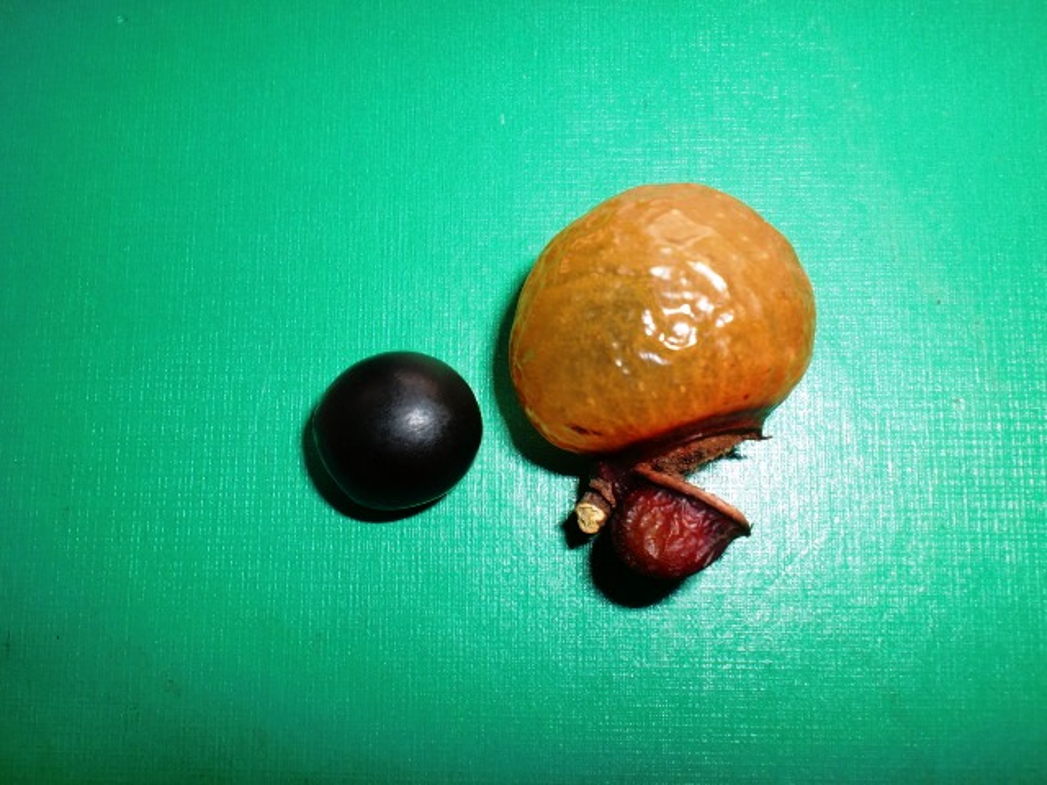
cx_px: 524
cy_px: 392
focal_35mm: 35
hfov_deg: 52.6
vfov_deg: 40.7
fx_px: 1059
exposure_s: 1/60
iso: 64
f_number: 5.6
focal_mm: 6.3
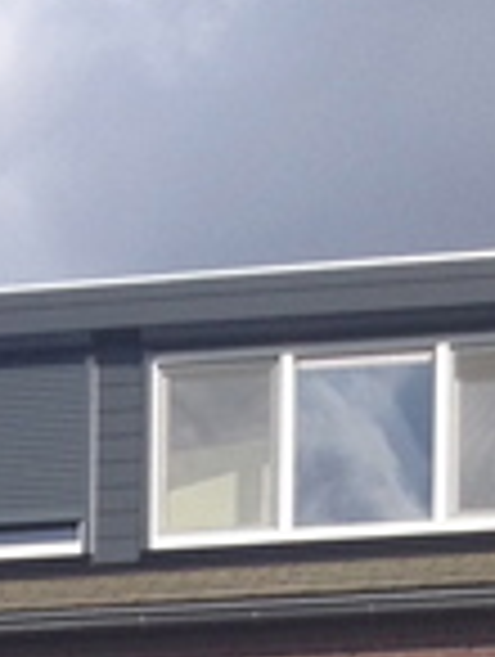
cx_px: -234
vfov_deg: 9.3
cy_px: 1701
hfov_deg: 7.9
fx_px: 3498
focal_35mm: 184
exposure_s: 1/1493
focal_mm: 4.28
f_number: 2.4
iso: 50
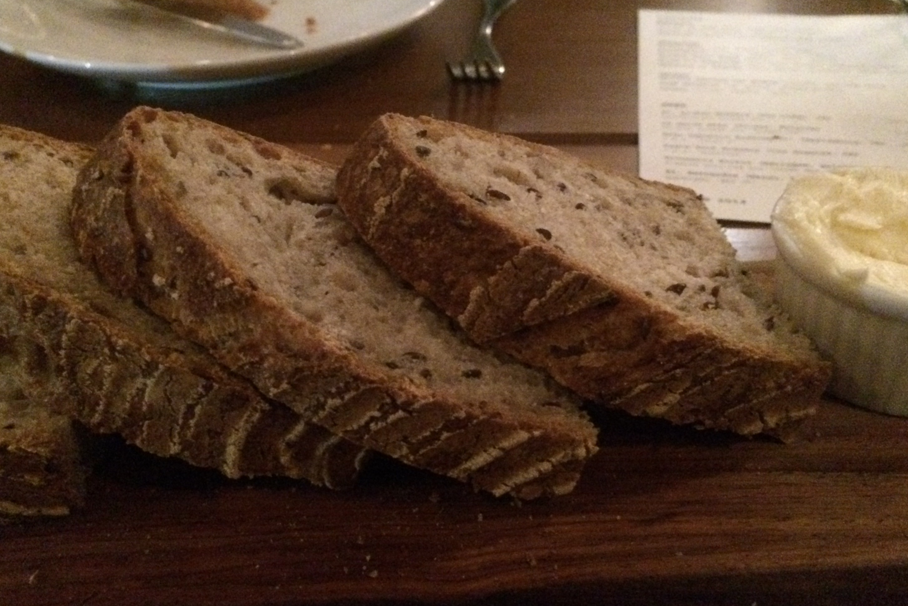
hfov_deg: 54.4
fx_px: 883
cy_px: 291
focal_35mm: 35
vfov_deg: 37.8
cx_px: 430
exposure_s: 1/15
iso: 2500
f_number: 2.2
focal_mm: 4.12
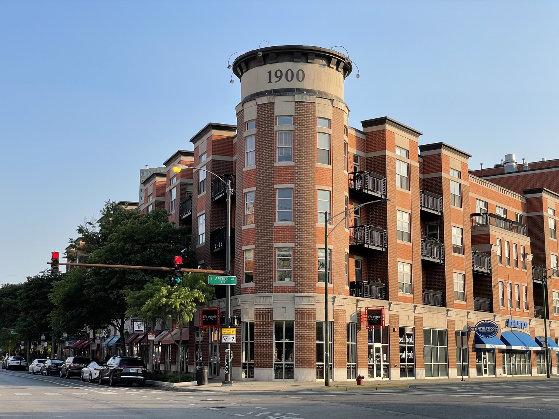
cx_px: 280
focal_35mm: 52
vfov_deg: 28.0
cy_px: 210
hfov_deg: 36.8
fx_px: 840
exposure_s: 1/940
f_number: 2
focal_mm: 6
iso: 25
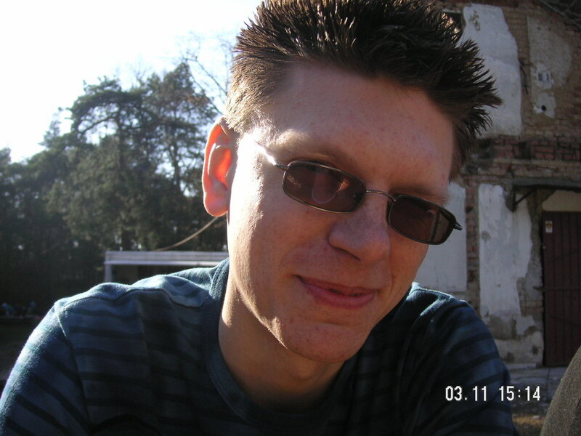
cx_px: 290
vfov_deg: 38.7
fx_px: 621
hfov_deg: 50.1
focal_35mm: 37
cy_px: 218
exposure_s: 1/750
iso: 50
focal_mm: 6.1
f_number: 2.8
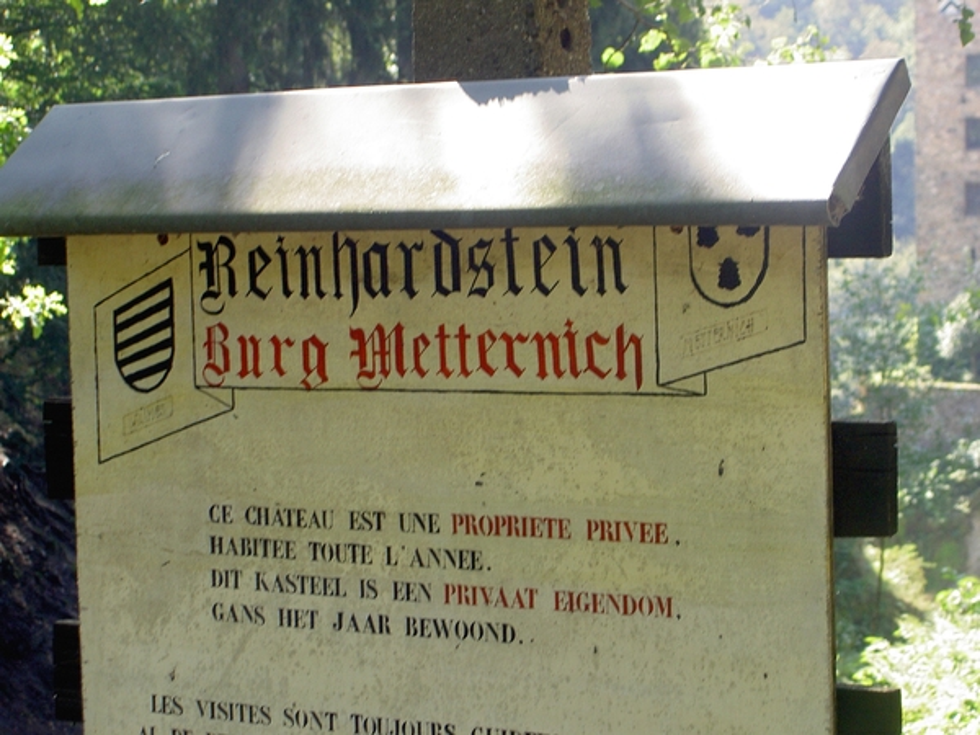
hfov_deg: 19.6
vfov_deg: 14.8
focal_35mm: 100
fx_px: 2831
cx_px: 490
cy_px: 368
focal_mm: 20.6
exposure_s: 1/80
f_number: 4.5
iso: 100
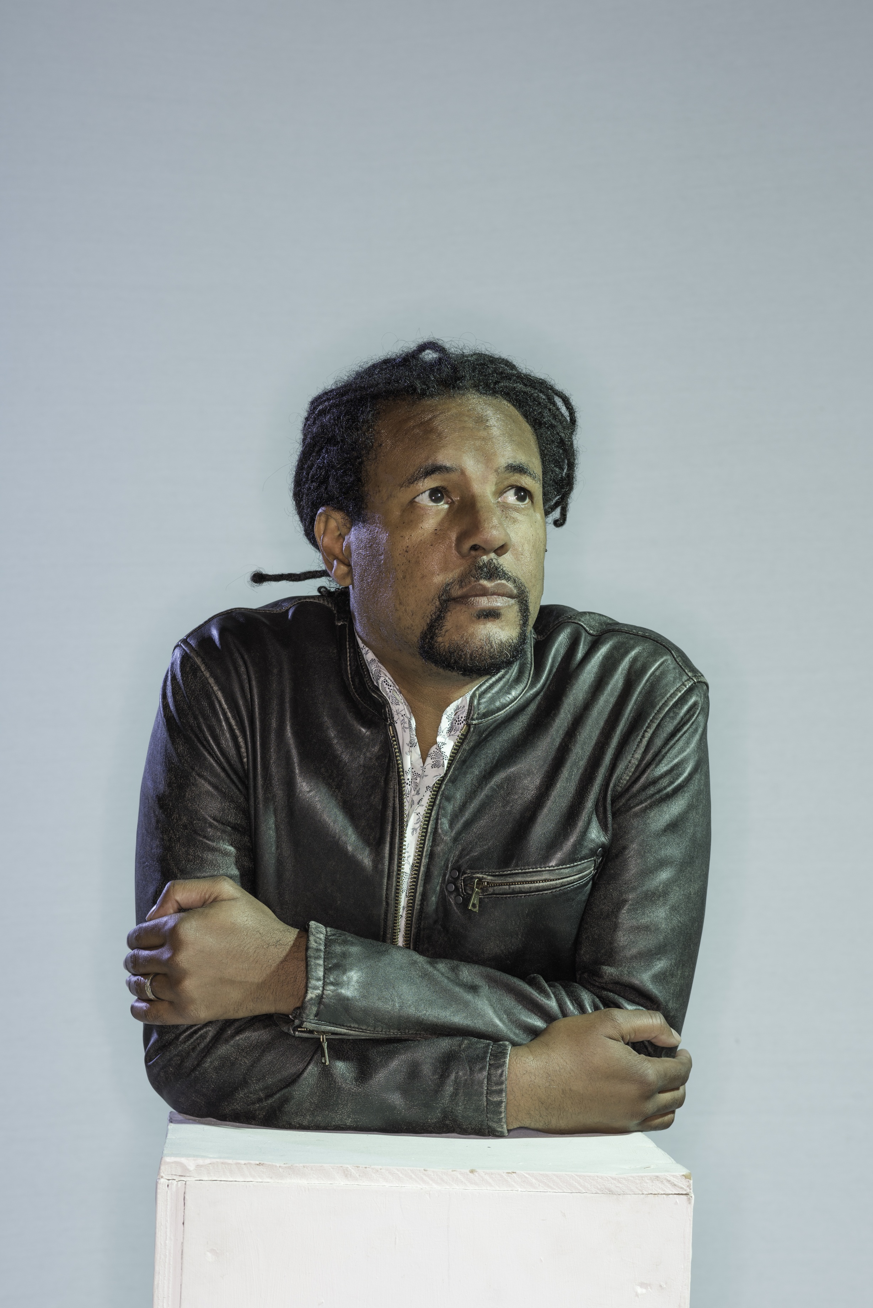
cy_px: 654
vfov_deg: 23.9
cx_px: 436
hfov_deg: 16.1
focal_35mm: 85
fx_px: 3089
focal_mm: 85
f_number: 8
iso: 100
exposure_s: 1/200
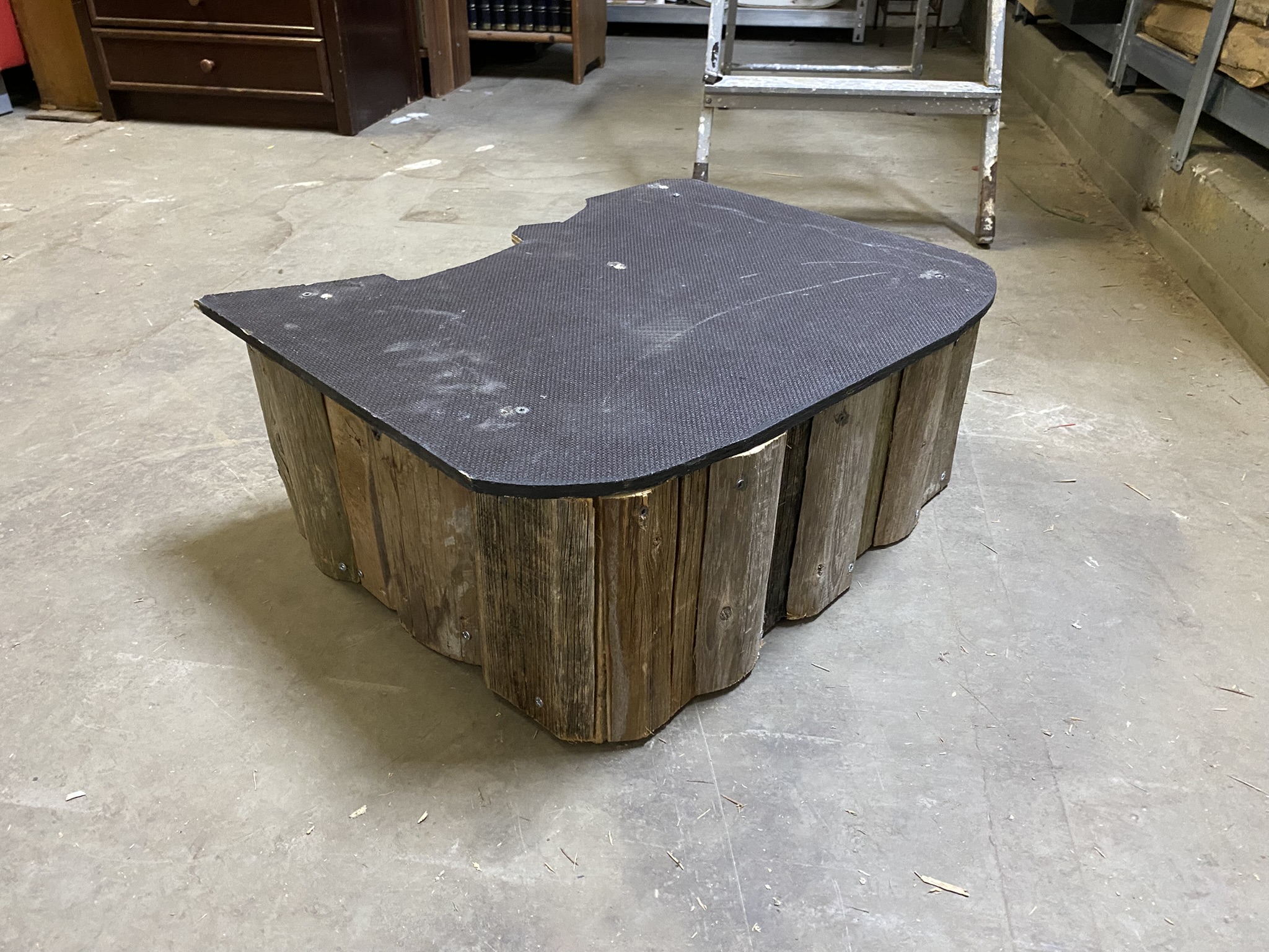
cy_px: 476
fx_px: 953
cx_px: 634
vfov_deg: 53.1
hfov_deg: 67.3
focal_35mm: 26
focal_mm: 4.25
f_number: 1.8
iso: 500
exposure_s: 1/33
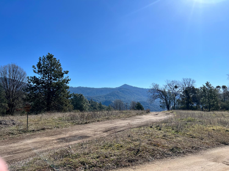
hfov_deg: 67.3
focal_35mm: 26
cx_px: 114
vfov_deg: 53.1
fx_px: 172
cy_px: 86
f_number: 1.5
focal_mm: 5.7
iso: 50
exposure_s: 1/8000
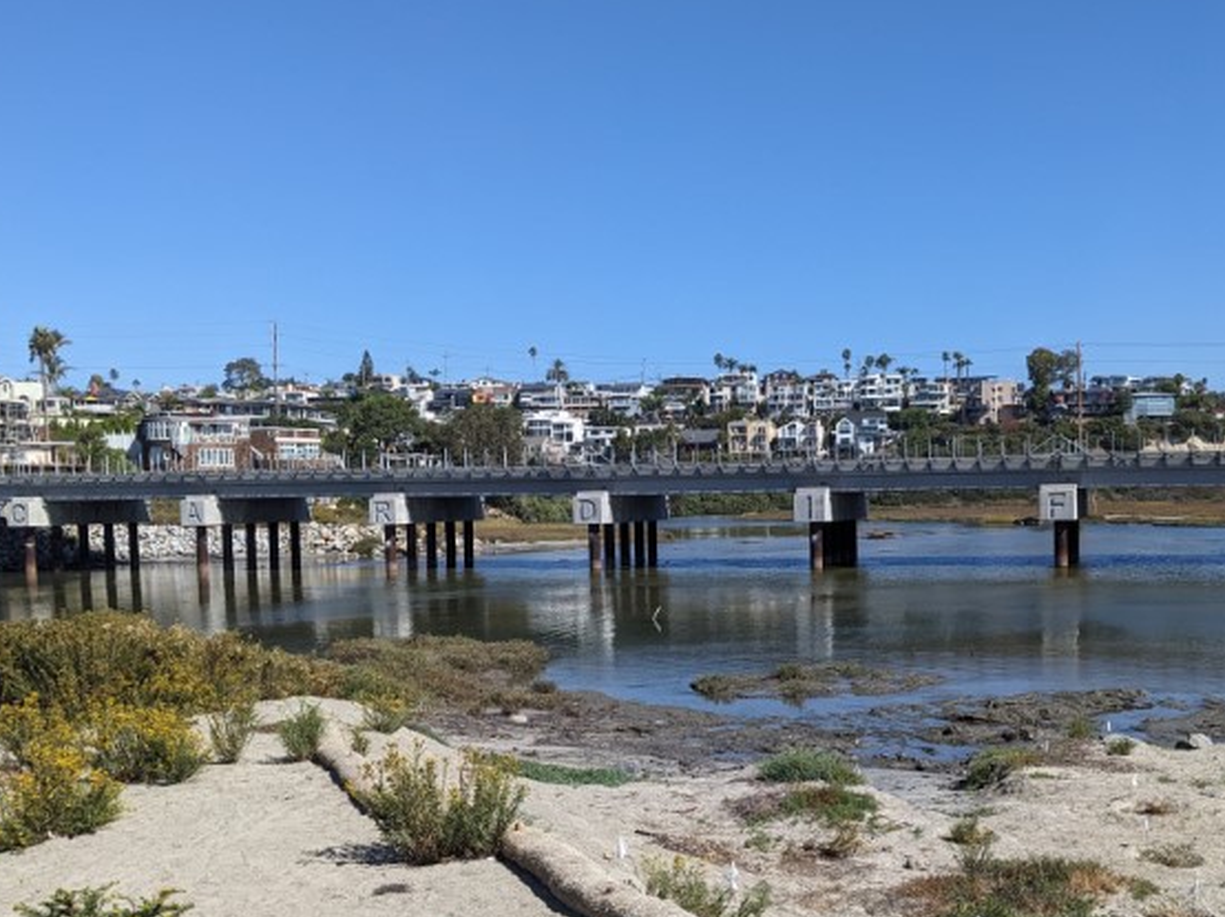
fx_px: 1380
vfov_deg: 36.6
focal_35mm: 39
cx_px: 745
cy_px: 577
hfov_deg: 47.6
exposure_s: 1/3344
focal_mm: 4.38
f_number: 1.73
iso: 58
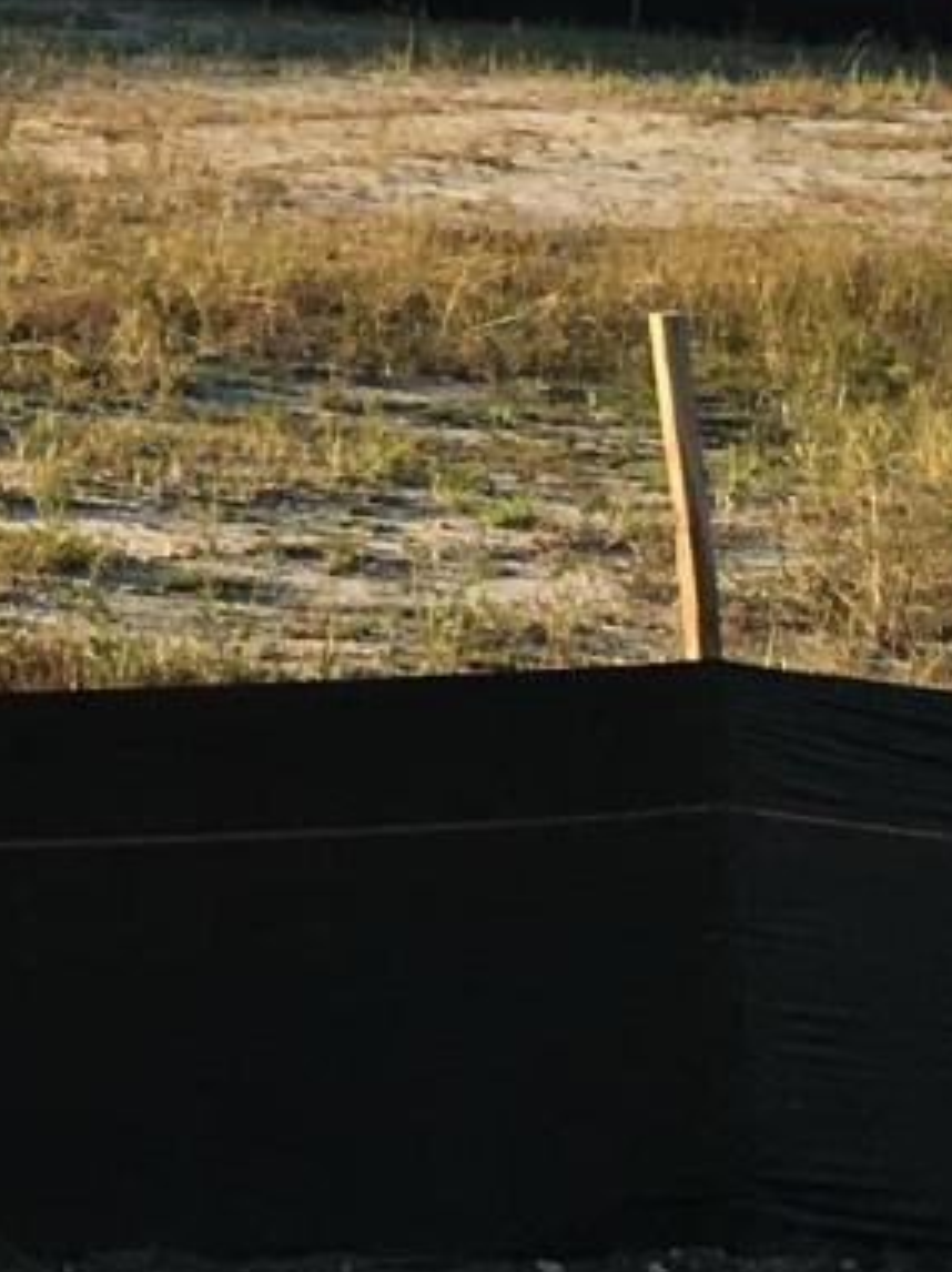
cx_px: -1302
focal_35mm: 152
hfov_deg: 8.9
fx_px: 5580
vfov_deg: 12.3
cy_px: -756
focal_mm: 4.15
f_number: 2.2
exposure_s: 1/905
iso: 25
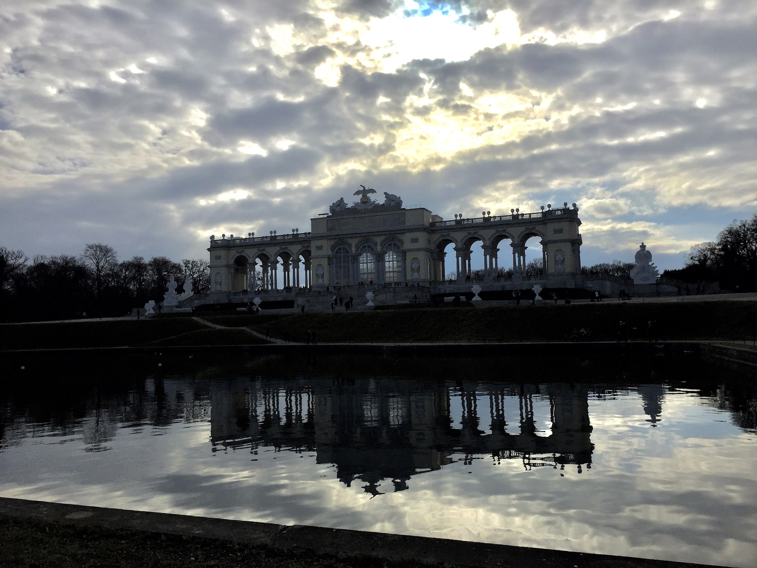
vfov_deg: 48.2
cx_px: 378
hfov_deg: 61.7
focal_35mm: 29
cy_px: 284
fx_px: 634
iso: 32
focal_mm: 4.15
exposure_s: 1/9901
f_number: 2.2
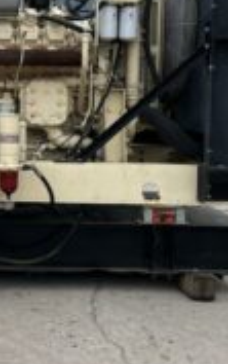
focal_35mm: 70
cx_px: -82
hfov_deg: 17.3
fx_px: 694
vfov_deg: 28.9
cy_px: 86
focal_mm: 5.1
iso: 50
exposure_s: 1/1721
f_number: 1.6
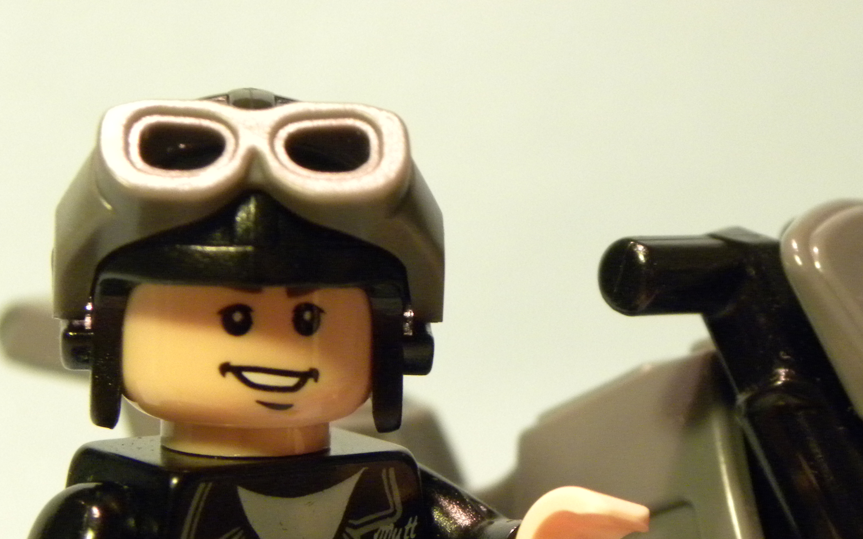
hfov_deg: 12.0
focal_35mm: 174
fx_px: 4092
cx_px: 539
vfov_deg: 7.5
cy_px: 429
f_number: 4
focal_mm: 18.8
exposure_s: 1/56.4
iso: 400
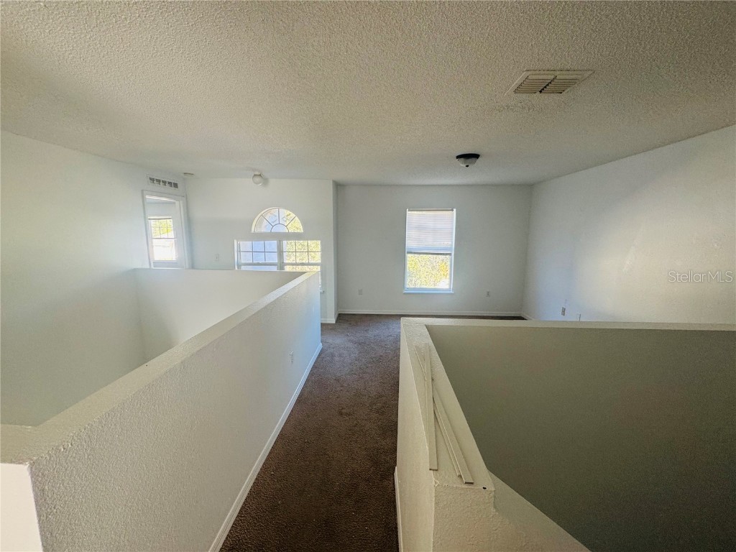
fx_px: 298
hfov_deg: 102.1
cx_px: 368
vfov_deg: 85.7
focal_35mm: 14
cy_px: 276
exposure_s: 1/99
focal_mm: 2.22
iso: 200
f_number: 2.2
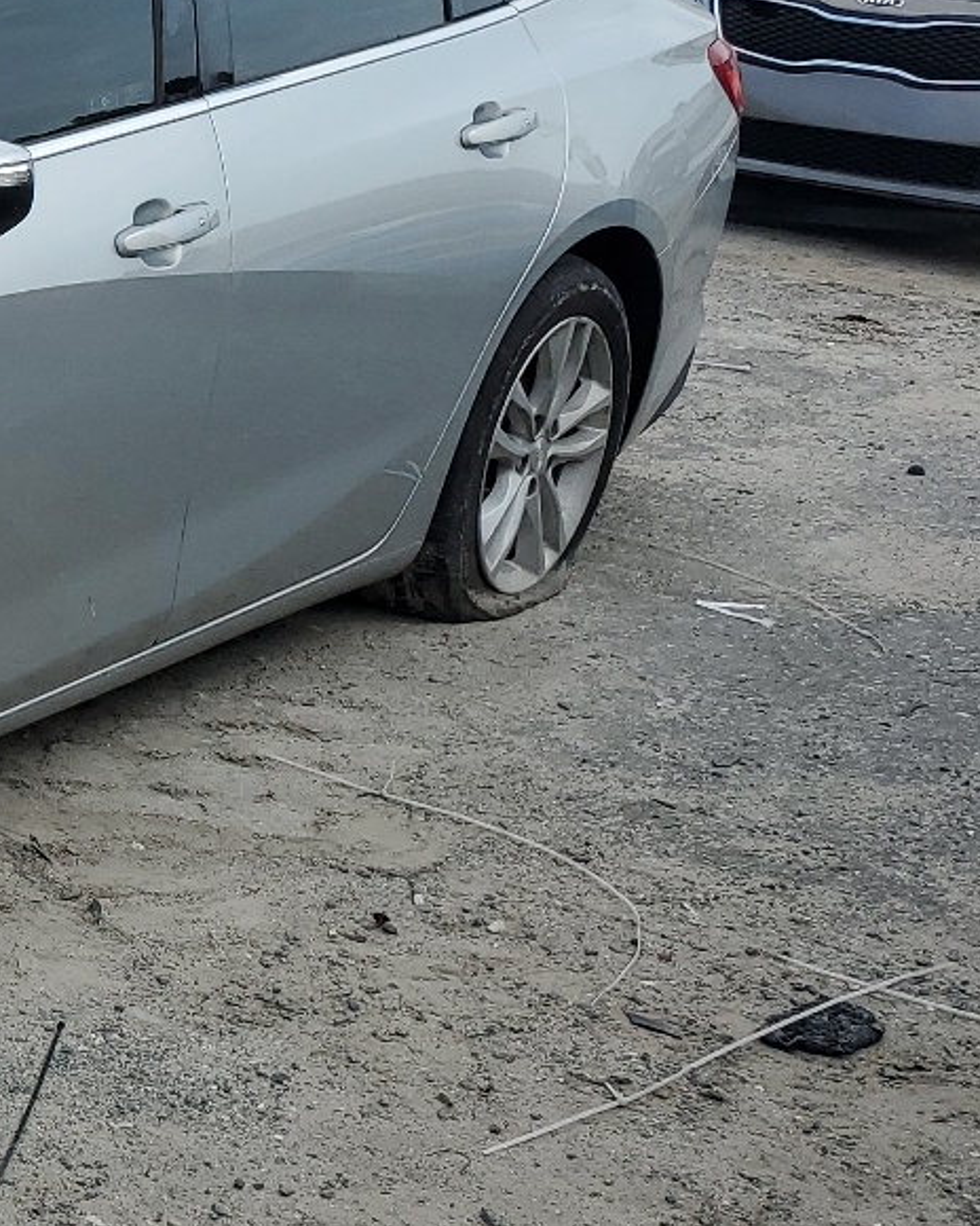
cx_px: -697
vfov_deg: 27.0
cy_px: 410
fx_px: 2538
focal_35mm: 70
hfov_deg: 18.1
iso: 50
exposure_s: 1/2000
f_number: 1.5
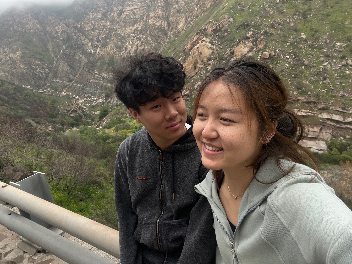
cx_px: 176
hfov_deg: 73.9
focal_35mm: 23
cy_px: 132
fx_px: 234
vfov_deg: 58.9
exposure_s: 1/501
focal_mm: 2.71
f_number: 2.2
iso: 25
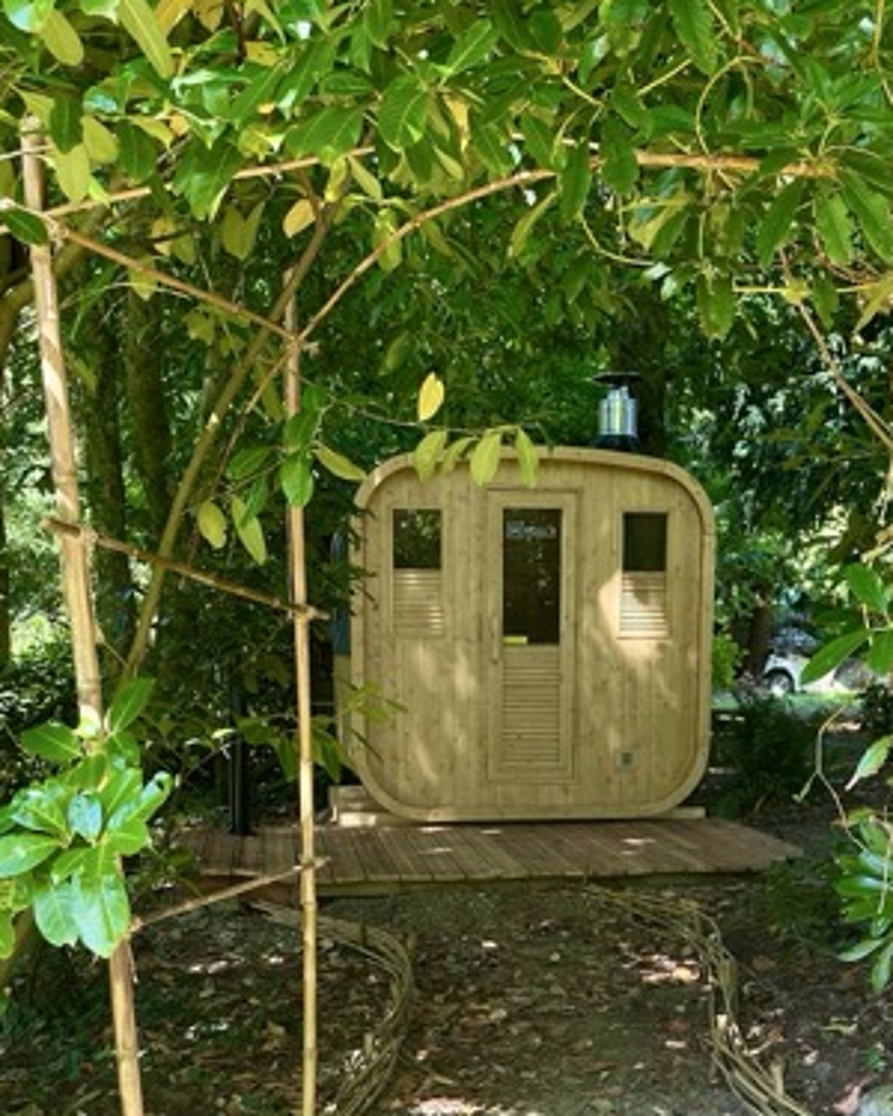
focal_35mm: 40
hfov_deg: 37.3
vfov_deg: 44.1
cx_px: 497
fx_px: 1321
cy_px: 851
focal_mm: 6.86
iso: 100
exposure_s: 1/133
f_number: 1.78
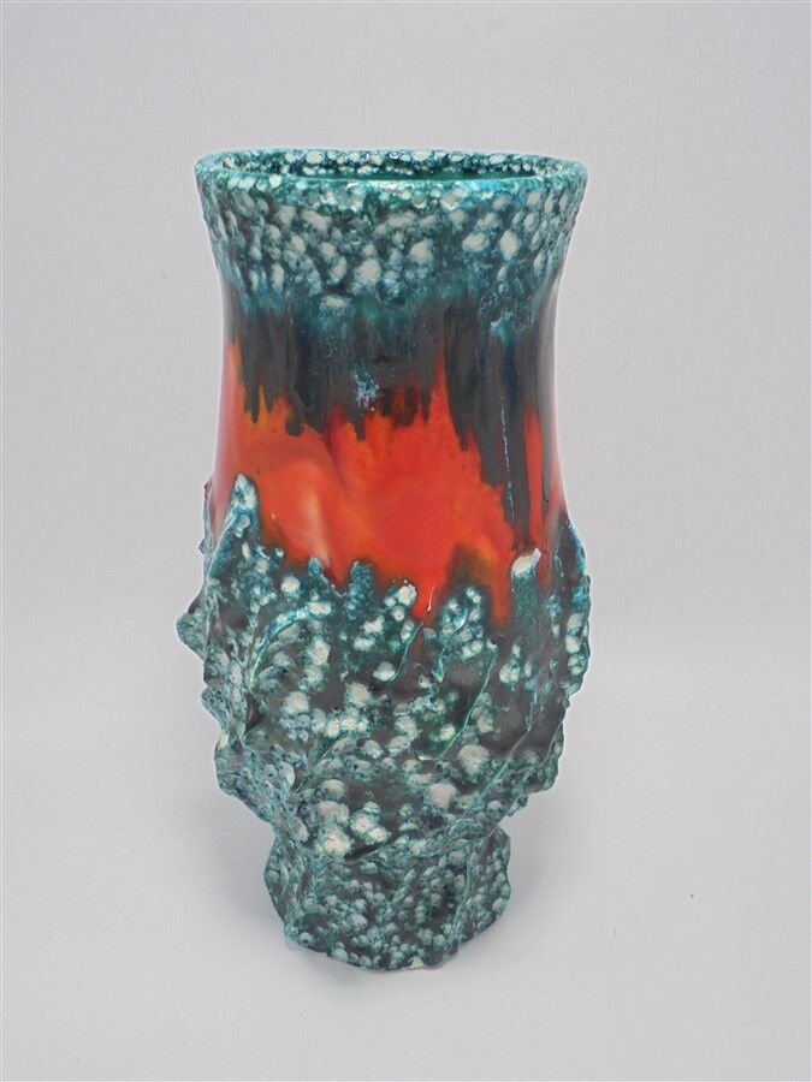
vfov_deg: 61.7
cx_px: 406
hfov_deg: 48.2
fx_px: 907
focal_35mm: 29
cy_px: 541
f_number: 3.7
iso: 100
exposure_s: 1/60
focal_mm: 5.3
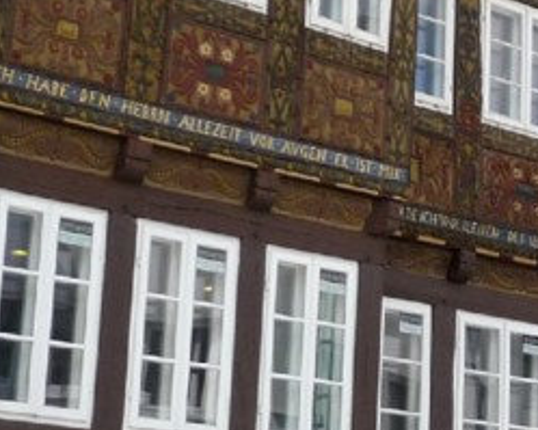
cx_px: 722
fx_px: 1799
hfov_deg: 16.0
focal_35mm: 113
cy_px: 151
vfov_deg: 13.6
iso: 100
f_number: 3.3
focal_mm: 4.7
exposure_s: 1/640
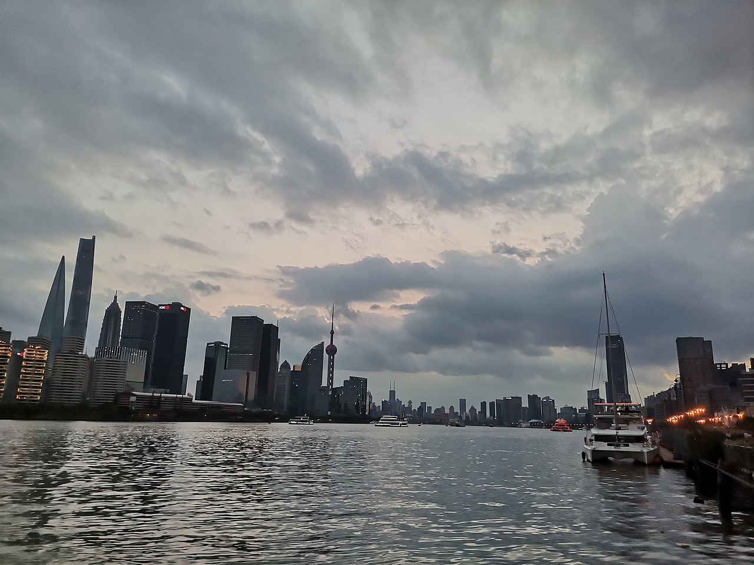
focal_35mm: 26
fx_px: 566
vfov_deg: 53.1
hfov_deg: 67.3
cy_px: 282
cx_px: 377
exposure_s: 3
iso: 50
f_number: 1.8
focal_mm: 5.5
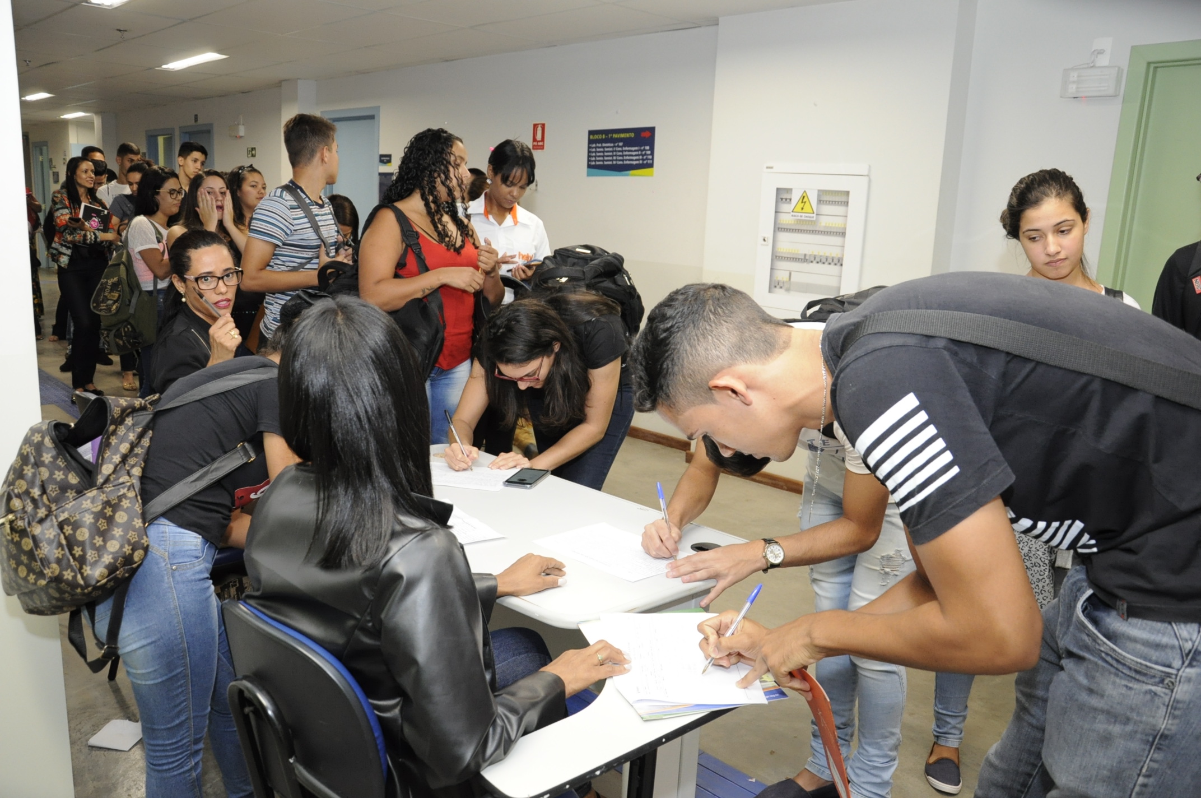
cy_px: 399
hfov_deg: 67.4
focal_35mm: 27
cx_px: 600
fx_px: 900
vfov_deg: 47.8
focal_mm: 18
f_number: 4.5
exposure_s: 1/60
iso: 1250
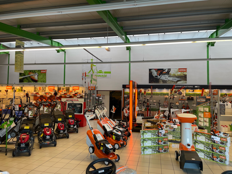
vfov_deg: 53.1
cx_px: 116
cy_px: 87
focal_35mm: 26
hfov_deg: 67.3
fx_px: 174
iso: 64
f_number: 1.6
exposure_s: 1/100
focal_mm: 4.2
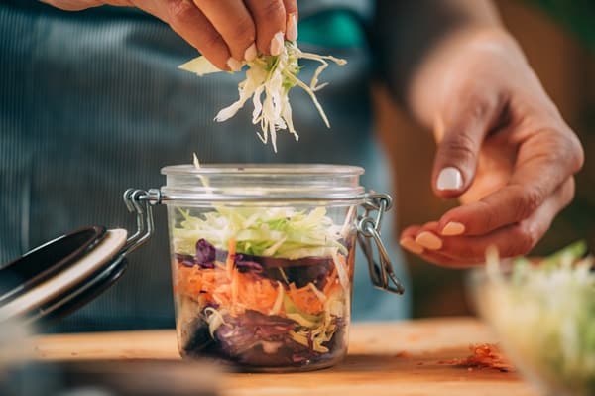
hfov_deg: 19.5
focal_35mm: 105
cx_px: 298
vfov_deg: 13.0
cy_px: 198
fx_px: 1734
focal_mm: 105
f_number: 3.2
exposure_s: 1/160
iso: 64
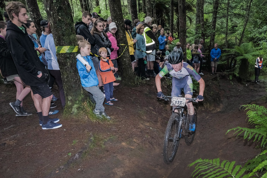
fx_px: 163
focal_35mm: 22
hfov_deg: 78.6
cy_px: 89
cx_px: 134
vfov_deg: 57.2
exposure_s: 1/320
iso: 1600
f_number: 5.6
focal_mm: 14.5
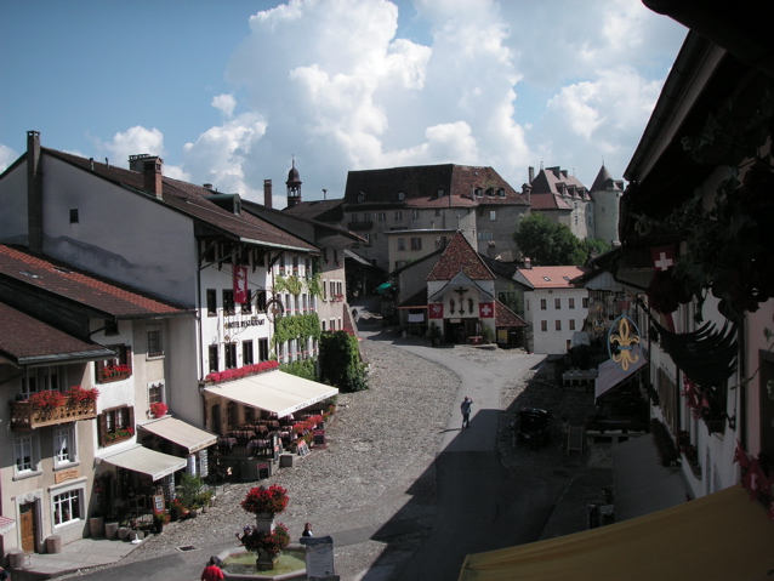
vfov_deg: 37.7
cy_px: 290
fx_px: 850
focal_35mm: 38
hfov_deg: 49.0
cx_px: 387
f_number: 3.3
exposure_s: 1/750
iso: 50
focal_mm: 6.3
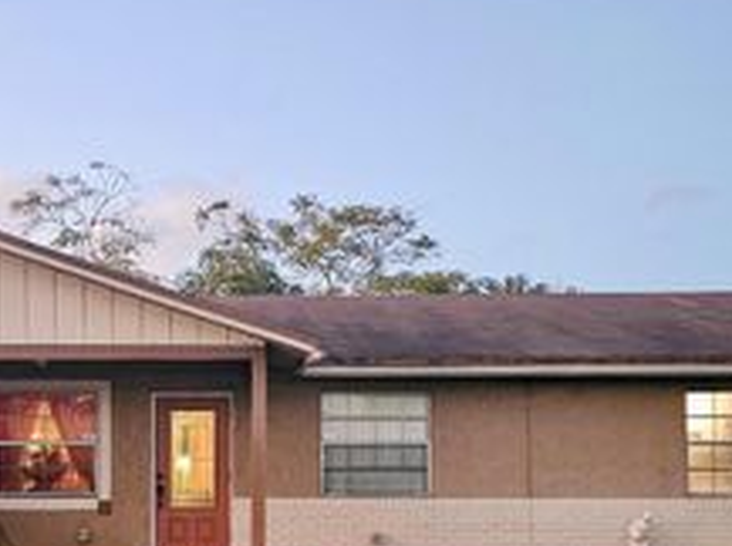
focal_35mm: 53
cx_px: 138
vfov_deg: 26.7
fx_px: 1119
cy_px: 472
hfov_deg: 35.0
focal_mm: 6.3
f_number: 1.7
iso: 800
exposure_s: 1/24
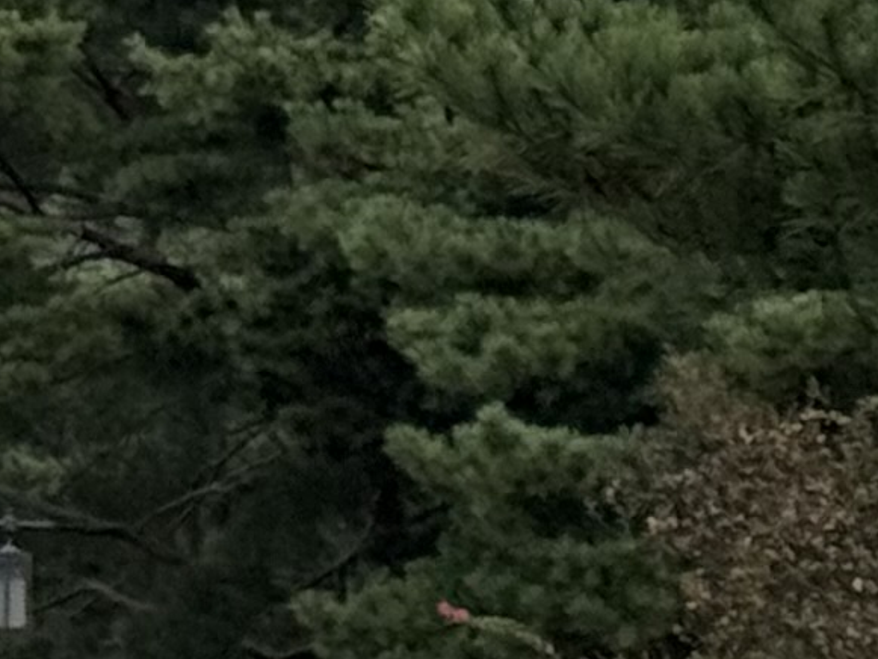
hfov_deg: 5.7
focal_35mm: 333
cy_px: -51
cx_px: -1402
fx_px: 8448
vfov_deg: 4.5
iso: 64
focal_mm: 6.76
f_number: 1.78
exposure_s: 1/3534
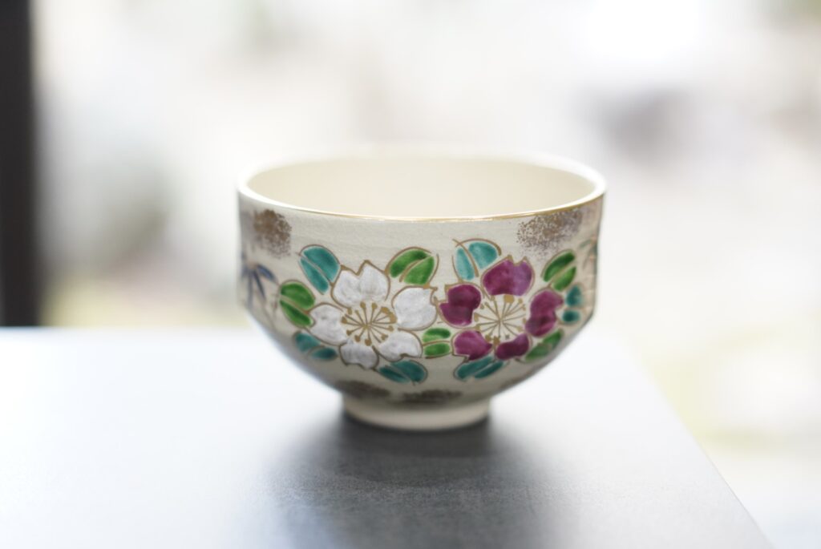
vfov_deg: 24.7
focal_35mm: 55
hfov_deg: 36.2
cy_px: 274
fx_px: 1256
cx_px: 410
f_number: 1.8
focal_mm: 55
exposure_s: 1/400
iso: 2500
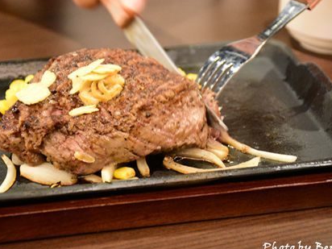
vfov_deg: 15.1
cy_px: 122
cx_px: 158
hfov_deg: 20.0
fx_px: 940
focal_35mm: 98
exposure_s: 1/25
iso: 6400
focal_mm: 56
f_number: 5.6
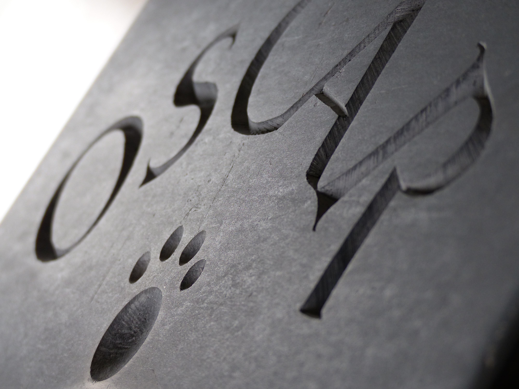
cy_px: 194
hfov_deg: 19.4
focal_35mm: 101
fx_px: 1514
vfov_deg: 14.6
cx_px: 260
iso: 125
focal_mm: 16.9
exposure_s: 1/60
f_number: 2.8
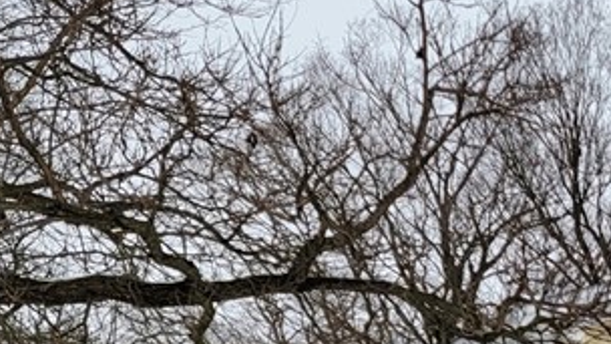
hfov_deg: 21.4
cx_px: 840
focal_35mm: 88
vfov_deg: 12.7
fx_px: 1426
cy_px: 583
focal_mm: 6.7
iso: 16
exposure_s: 1/193
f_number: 1.8
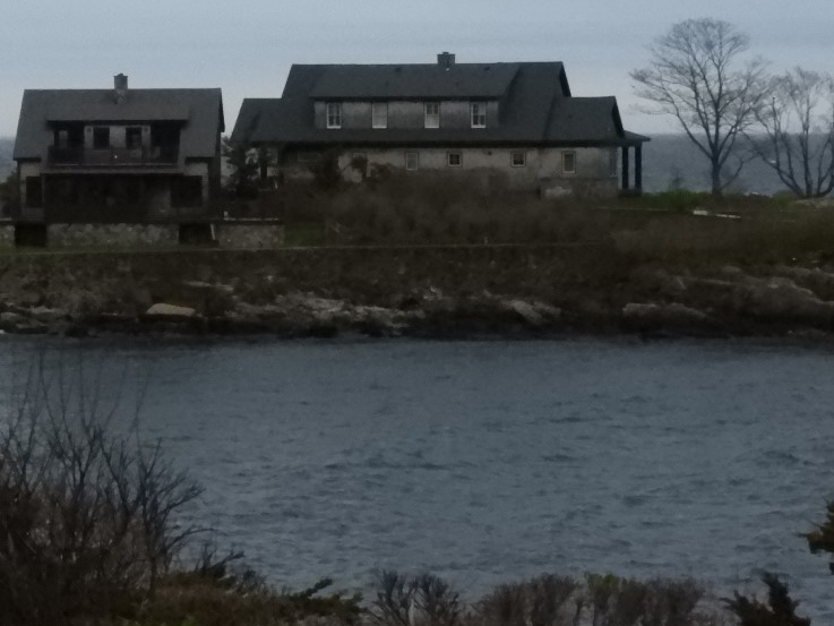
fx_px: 4000
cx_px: 154
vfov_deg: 8.9
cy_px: 163
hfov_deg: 11.9
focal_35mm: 166
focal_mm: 15.2
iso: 1600
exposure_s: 1/2000
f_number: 8
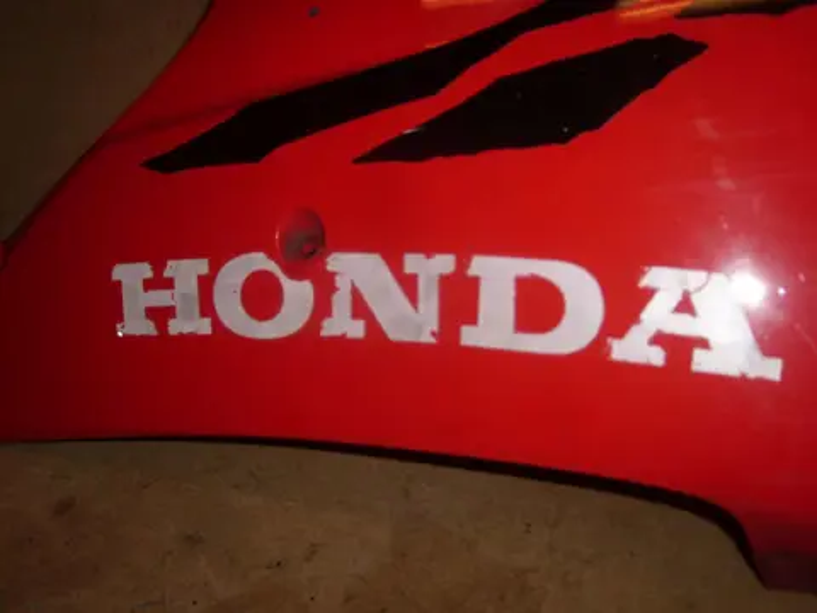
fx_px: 826
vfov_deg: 40.7
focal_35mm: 35
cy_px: 306
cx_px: 408
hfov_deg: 52.6
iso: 50
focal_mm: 5.8
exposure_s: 1/30
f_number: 7.1
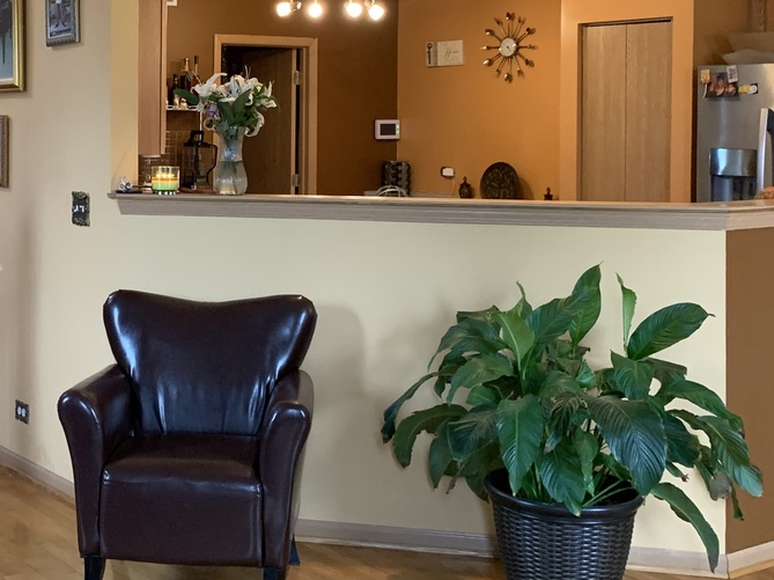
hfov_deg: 33.4
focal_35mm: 56
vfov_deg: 25.8
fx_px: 1251
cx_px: 156
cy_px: 152
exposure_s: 1/60
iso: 320
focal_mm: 4.25
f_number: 1.8
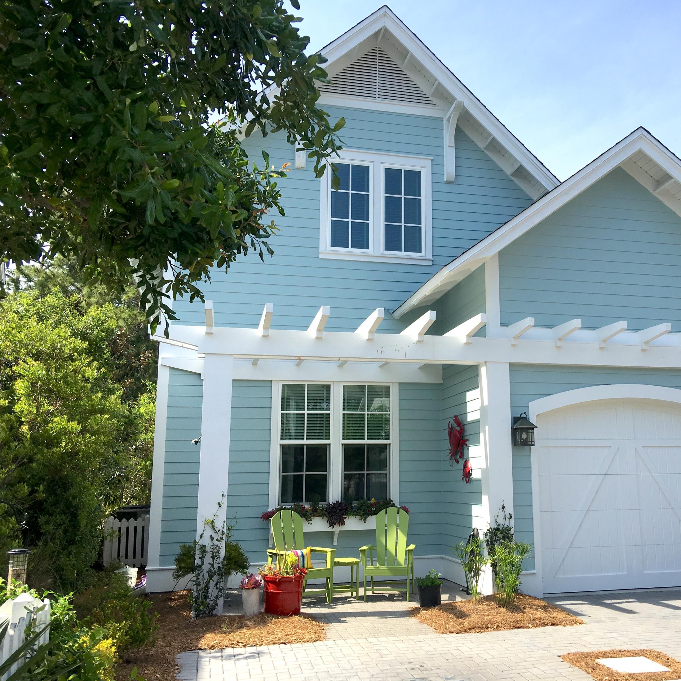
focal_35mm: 35
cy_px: 340
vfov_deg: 47.2
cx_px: 436
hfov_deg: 46.7
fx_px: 779
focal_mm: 4.15
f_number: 2.2
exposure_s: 1/1221
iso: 25
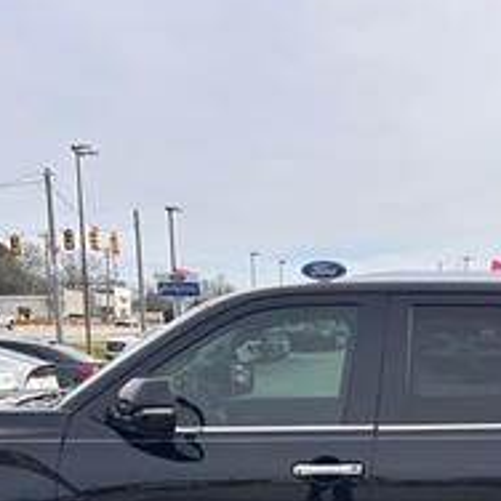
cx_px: 346
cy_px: 472
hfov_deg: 29.8
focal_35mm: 57
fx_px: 933
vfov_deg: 28.6
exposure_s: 1/4545
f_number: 1.78
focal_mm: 6.86
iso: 80
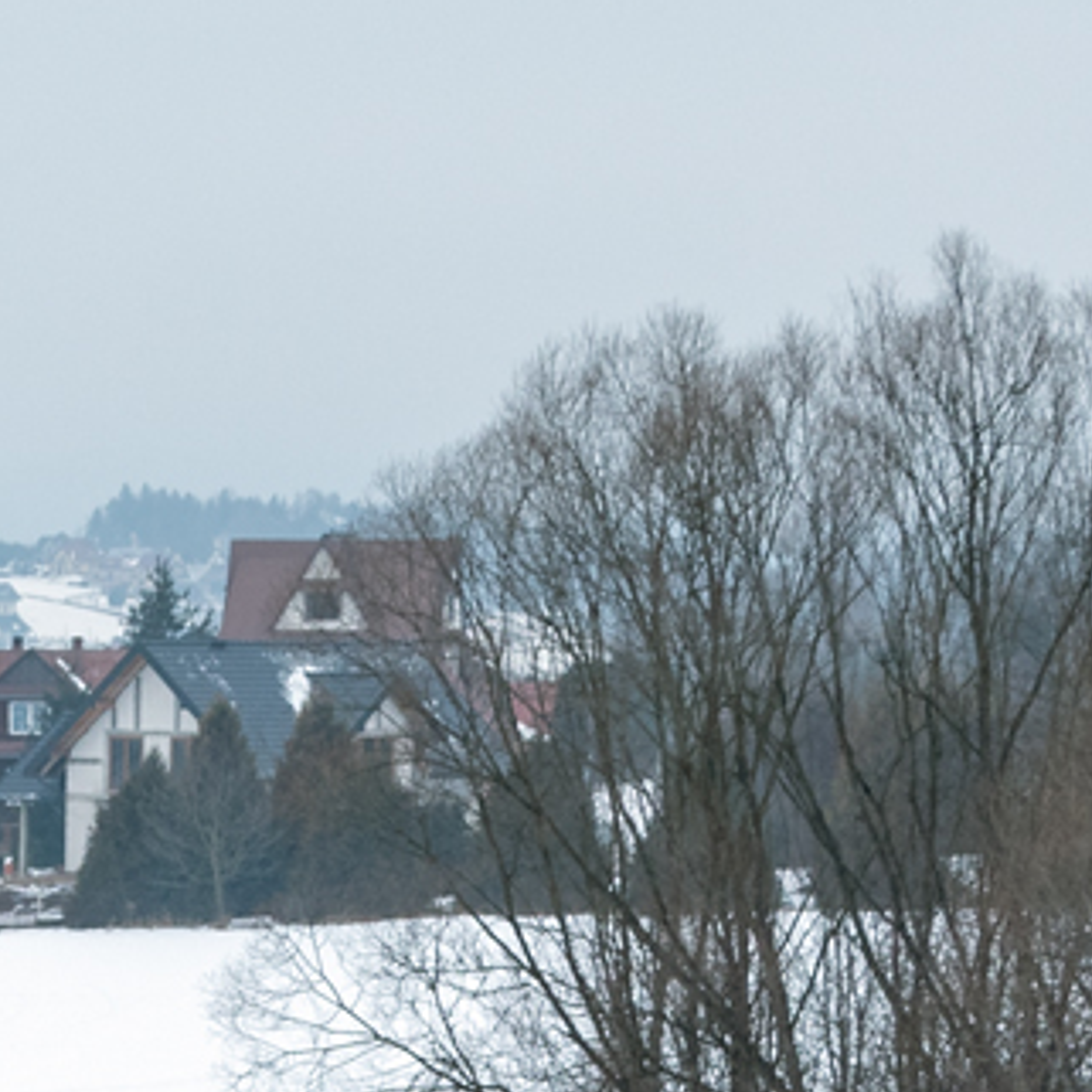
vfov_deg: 6.8
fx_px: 9065
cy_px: 1548
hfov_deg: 6.7
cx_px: -806
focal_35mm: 254
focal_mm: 40
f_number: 9
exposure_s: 1/400
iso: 200
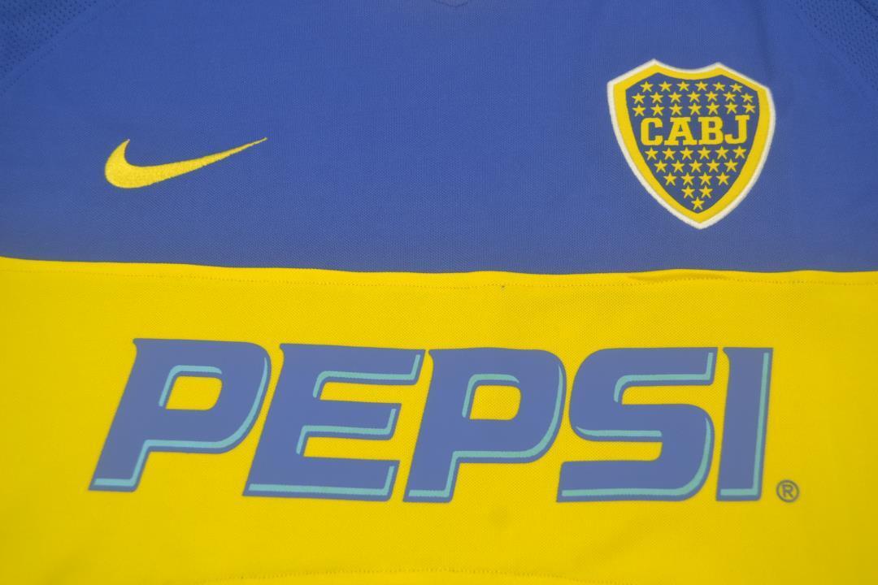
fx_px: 951
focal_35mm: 39
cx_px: 439
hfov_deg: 49.6
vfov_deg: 34.2
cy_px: 292
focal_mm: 26
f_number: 4.2
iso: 200
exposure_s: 1/60
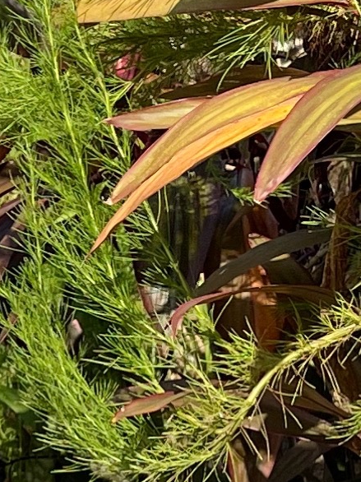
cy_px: 241
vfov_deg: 11.1
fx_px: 2491
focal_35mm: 179
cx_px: -290
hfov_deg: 8.0
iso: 32
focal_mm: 5.1
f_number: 1.6
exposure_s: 1/3663
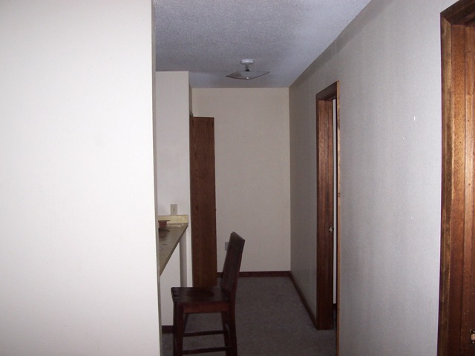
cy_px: 178
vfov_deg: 38.7
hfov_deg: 50.1
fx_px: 508
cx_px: 238
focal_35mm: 37
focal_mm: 5.6
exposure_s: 1/60
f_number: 2.8
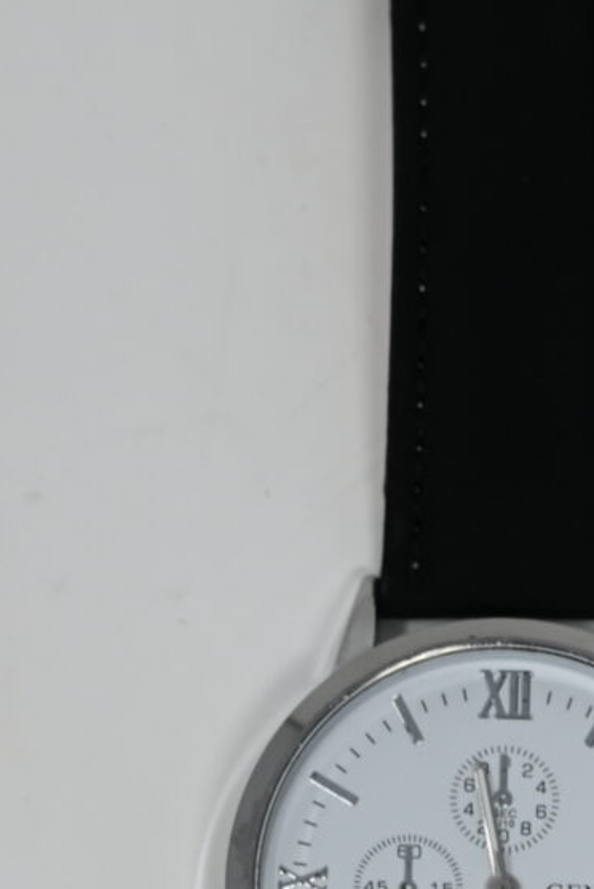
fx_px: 4548
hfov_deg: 7.5
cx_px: 504
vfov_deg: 10.9
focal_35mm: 184
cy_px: 1106
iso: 125
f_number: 5.6
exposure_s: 1/60
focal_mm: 40
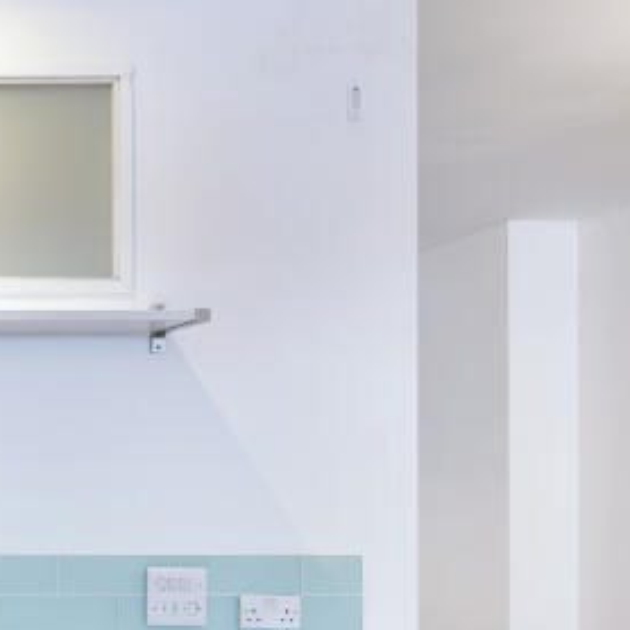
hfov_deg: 24.5
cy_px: 608
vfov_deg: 32.6
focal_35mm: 49
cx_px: -378
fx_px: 1000
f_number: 9
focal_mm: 15.5
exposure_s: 1/1.67
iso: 400
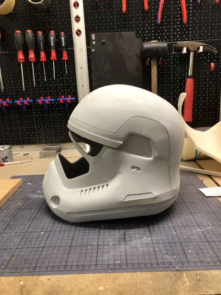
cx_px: 110
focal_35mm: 28
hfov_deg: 49.8
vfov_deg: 63.4
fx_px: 238
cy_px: 148
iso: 80
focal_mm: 4
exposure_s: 1/17
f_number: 1.8
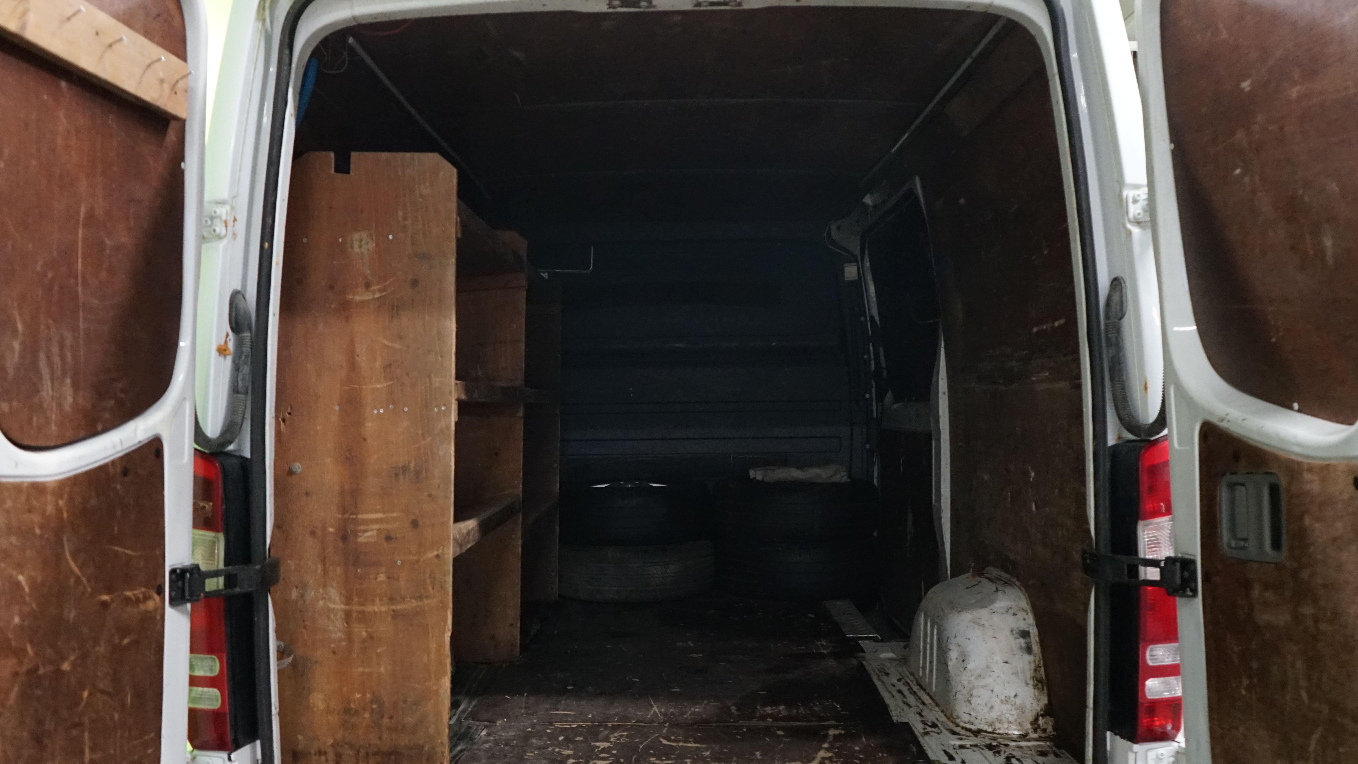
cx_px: 663
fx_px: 1224
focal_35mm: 34
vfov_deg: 34.5
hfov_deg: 58.0
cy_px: 456
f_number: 3.5
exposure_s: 1/160
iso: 4000
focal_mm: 28
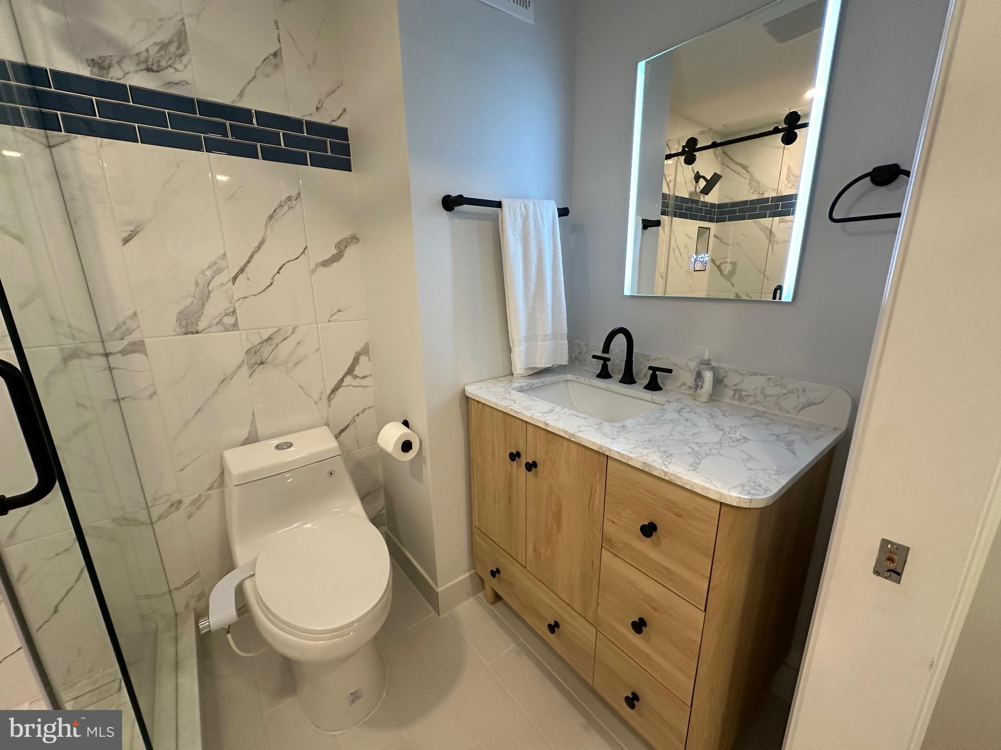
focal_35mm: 14
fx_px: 405
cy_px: 375
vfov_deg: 85.7
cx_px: 500
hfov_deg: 102.1
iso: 250
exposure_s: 1/120
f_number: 2.2
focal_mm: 2.22
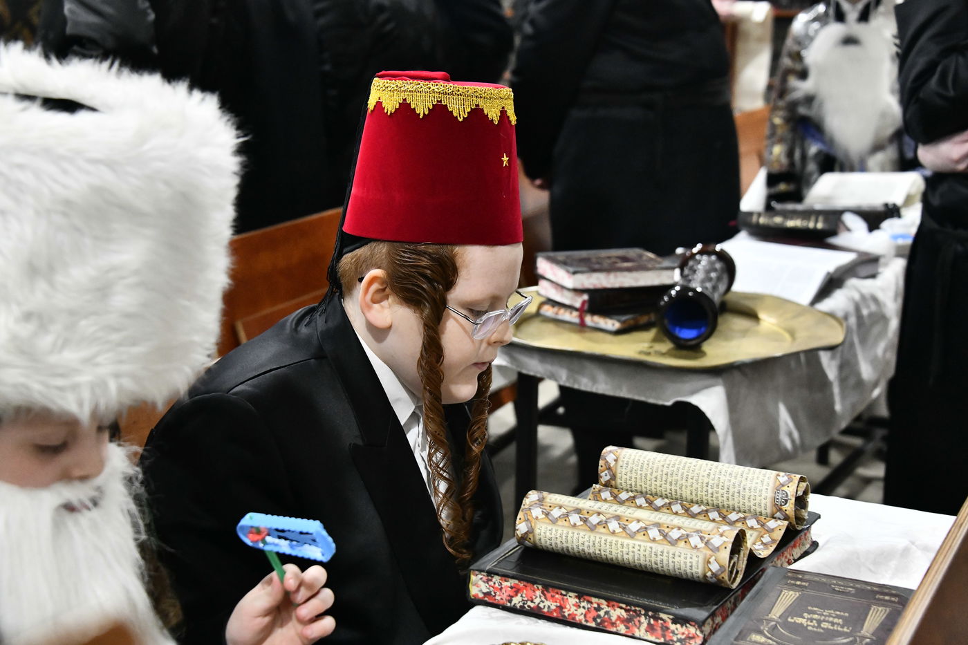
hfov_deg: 32.4
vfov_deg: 21.9
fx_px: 1667
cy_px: 322
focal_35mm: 62
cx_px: 484
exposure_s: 1/100
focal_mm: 62
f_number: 5.6
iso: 3200
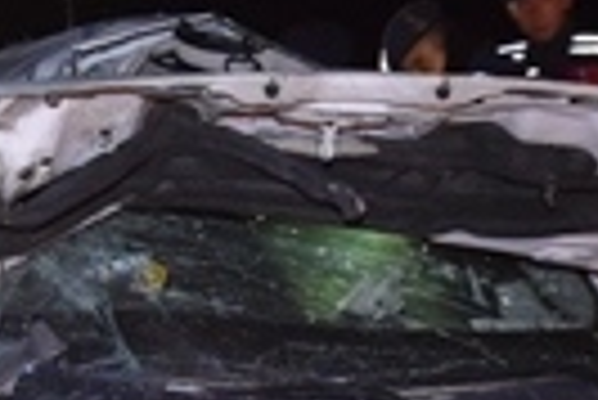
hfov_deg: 13.5
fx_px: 2518
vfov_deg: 9.0
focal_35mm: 151
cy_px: 407
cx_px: 229
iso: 3200
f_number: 3.8
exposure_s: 1/15
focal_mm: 21
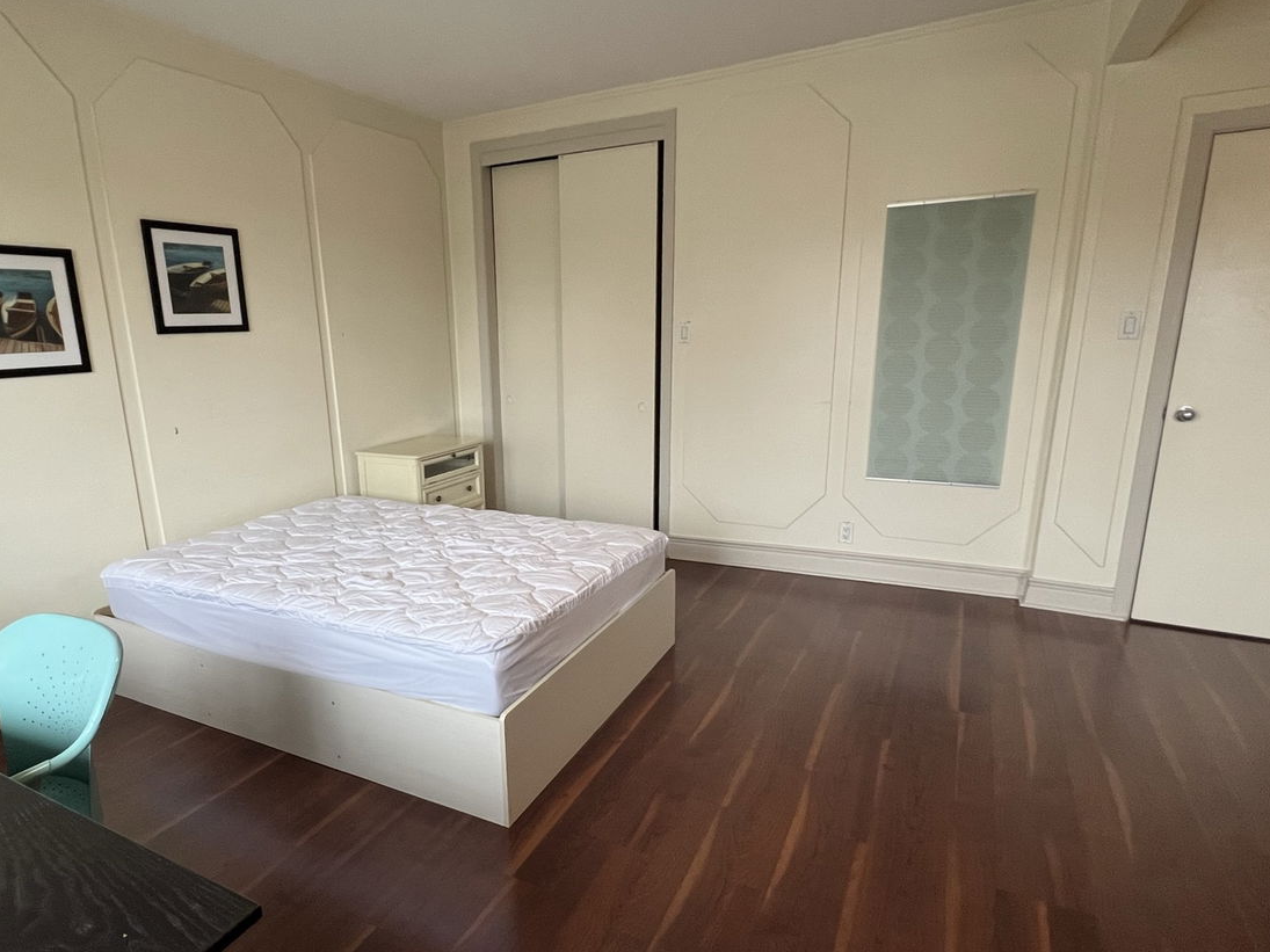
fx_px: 697
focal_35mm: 19
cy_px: 516
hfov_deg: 84.3
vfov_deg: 68.6
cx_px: 554
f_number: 1.8
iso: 250
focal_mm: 1.57
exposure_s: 1/99
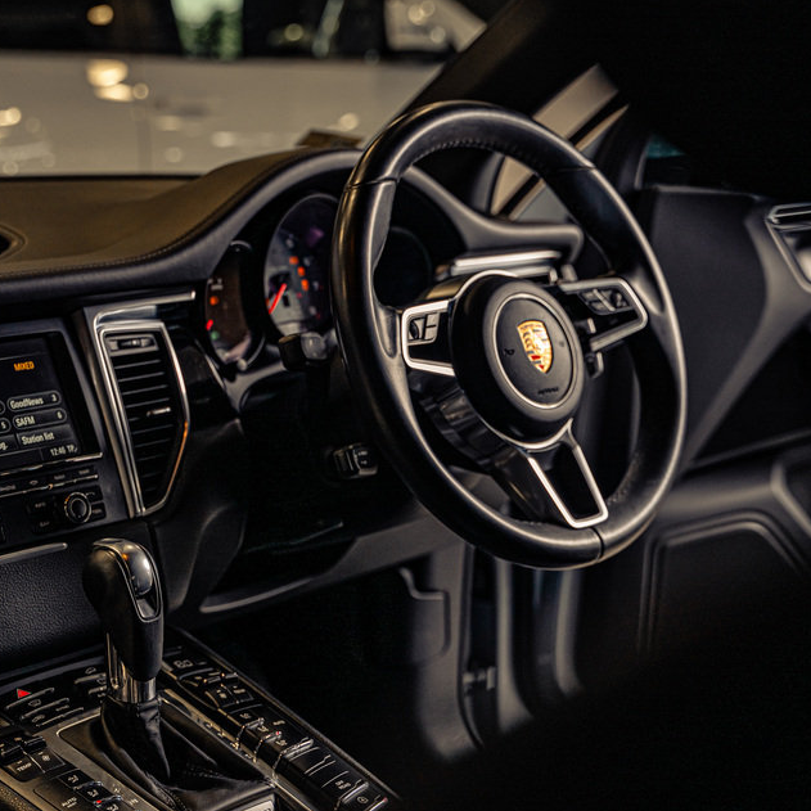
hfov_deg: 27.5
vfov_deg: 27.7
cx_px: 258
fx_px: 1643
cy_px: 436
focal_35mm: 62
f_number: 3.5
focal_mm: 45
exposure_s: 1/200
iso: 320
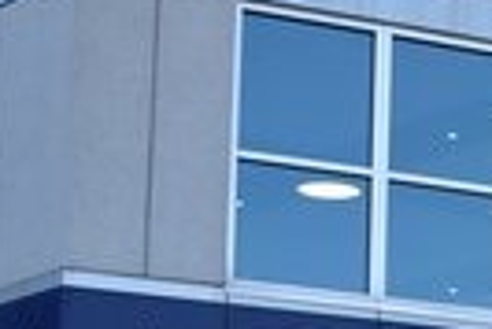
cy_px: 595
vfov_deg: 7.4
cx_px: 1080
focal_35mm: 180
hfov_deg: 10.2
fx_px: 2468
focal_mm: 25
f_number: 5.6
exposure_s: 1/125
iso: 100
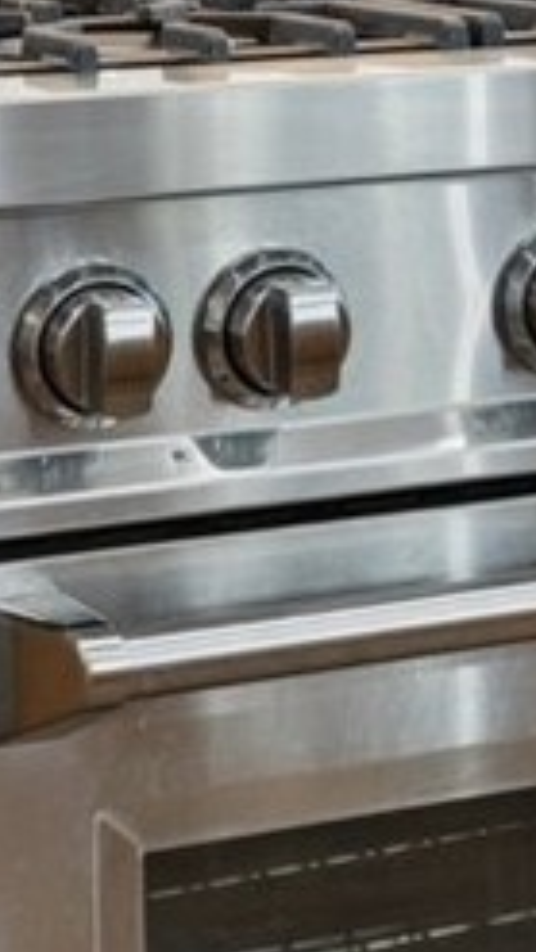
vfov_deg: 15.1
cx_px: 523
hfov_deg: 8.7
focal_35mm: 138
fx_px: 3486
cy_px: -160
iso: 200
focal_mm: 16
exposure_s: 1/30
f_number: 7.1
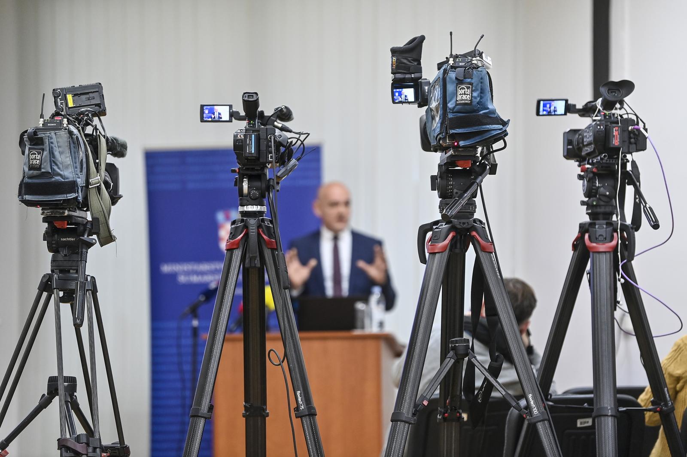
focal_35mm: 140
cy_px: 228
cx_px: 344
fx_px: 2669
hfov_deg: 14.7
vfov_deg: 9.8
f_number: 2.8
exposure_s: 1/200
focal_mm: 140
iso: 1250
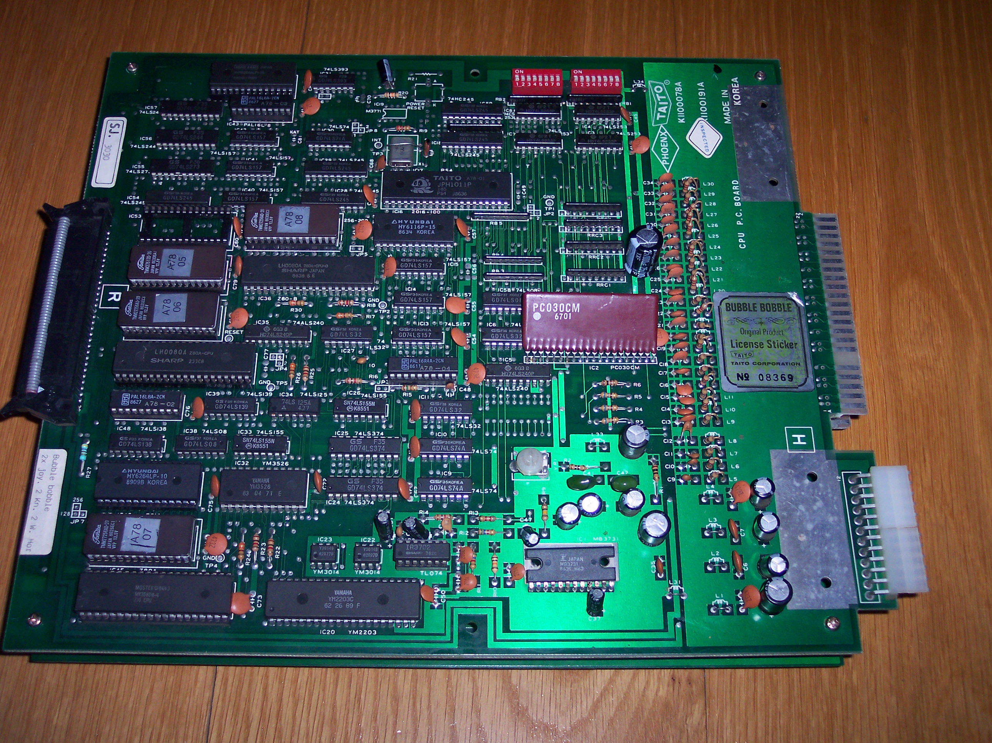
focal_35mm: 38
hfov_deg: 49.0
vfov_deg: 37.7
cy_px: 372
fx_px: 1088
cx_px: 496
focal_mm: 8
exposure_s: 1/30
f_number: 2.8
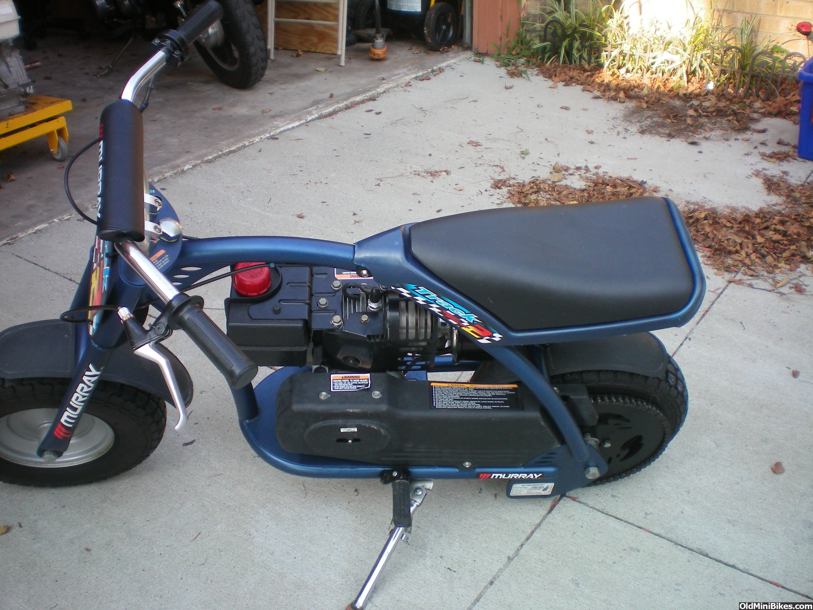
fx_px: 892
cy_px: 305
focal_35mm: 38
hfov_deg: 49.0
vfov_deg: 37.7
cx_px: 406
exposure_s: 1/60
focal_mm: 6.3
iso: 64
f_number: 3.1
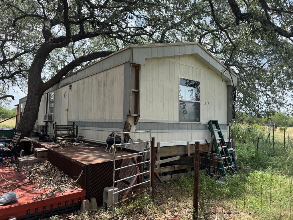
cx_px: 146
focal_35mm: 24
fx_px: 203
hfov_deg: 71.6
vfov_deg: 56.8
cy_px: 110
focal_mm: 6.76
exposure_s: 1/1721
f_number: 1.78
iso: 80
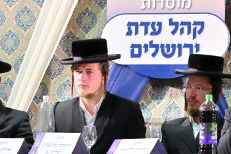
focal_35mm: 321
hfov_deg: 6.4
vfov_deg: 4.3
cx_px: 108
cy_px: 94
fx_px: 2060
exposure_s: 1/200
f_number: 4
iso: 2000
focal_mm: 110
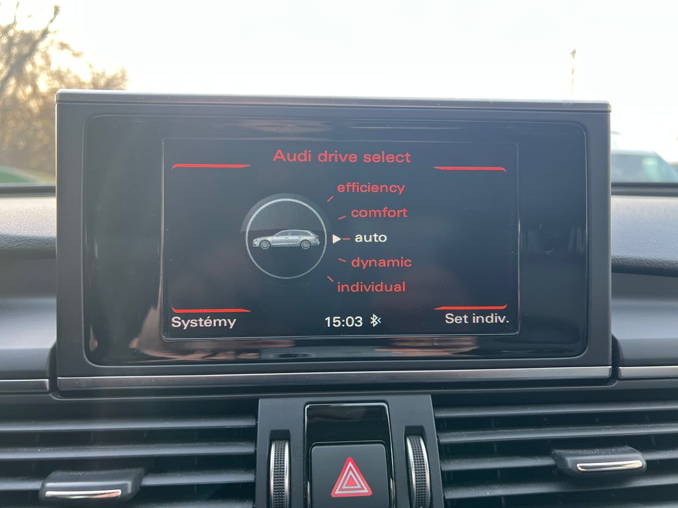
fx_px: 509
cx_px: 339
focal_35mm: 26
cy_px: 254
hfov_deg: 67.3
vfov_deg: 53.1
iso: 100
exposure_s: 1/121
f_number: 1.5
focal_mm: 5.7
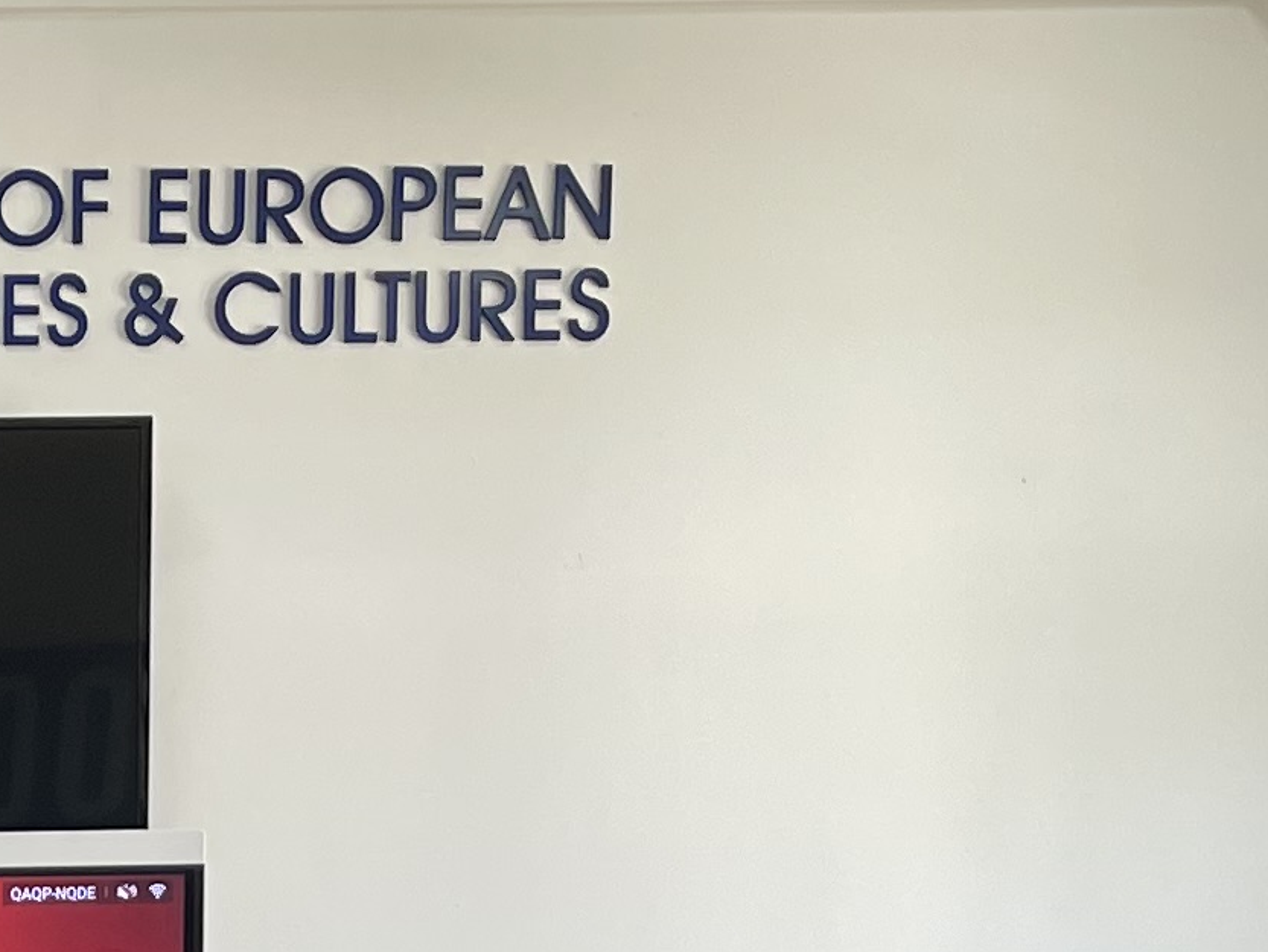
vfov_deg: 11.4
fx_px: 4433
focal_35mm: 121
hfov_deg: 15.4
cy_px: 1688
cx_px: -411
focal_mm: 5.1
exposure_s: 1/100
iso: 50
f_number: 1.6
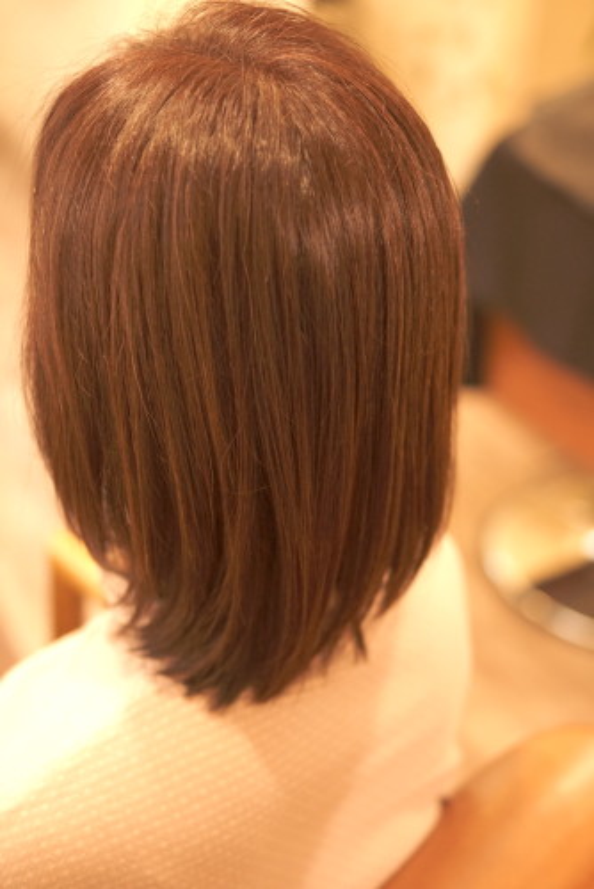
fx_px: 1297
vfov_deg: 37.8
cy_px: 444
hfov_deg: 25.8
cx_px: 297
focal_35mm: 52
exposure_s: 1/250
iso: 800
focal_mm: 35
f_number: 2.2
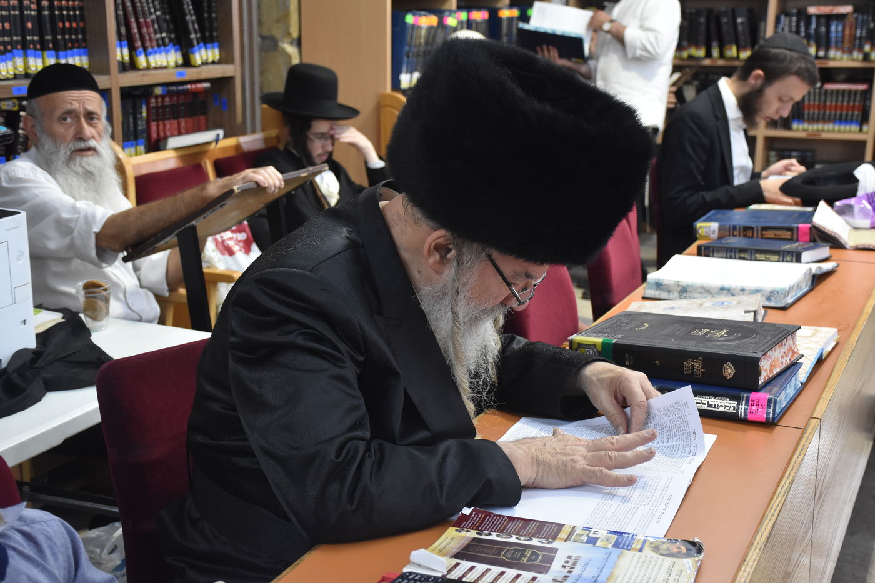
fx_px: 1276
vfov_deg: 25.7
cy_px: 292
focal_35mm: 52
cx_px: 438
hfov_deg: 37.9
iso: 1600
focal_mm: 35
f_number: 5.6
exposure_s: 1/80
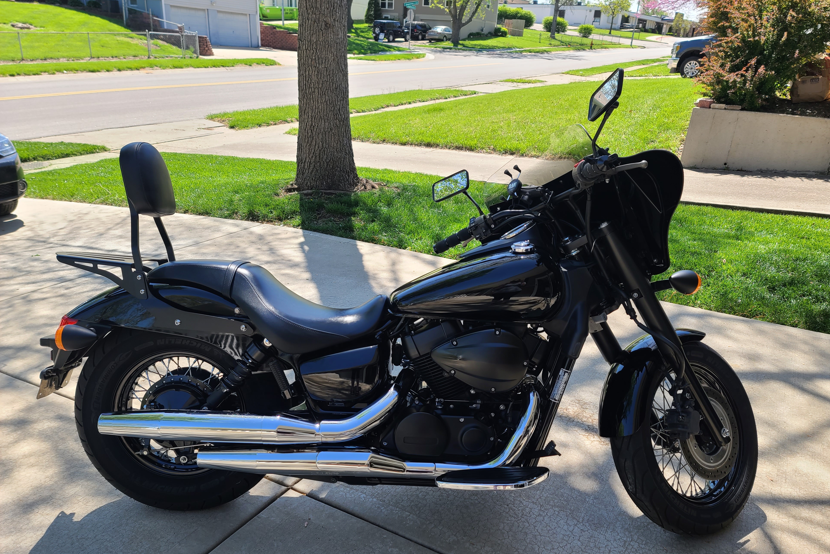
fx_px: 622
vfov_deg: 47.8
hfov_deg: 67.4
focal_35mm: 27
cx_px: 429
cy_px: 315
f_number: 1.8
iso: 16
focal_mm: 7
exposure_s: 1/316
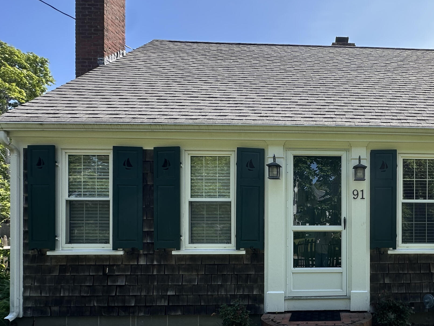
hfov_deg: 62.0
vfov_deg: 51.8
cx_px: 343
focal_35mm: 26
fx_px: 326
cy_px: 224
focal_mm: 2.22
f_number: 2.2
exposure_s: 1/437
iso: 40
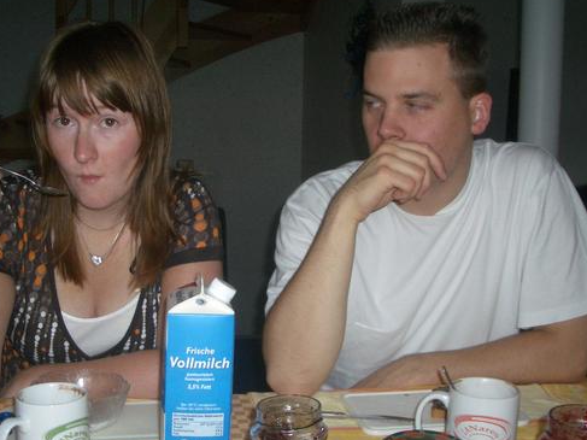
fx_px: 780
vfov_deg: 31.5
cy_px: 253
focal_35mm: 46
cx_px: 242
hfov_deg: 41.1
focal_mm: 5.8
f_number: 2.6
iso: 100
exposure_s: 1/60
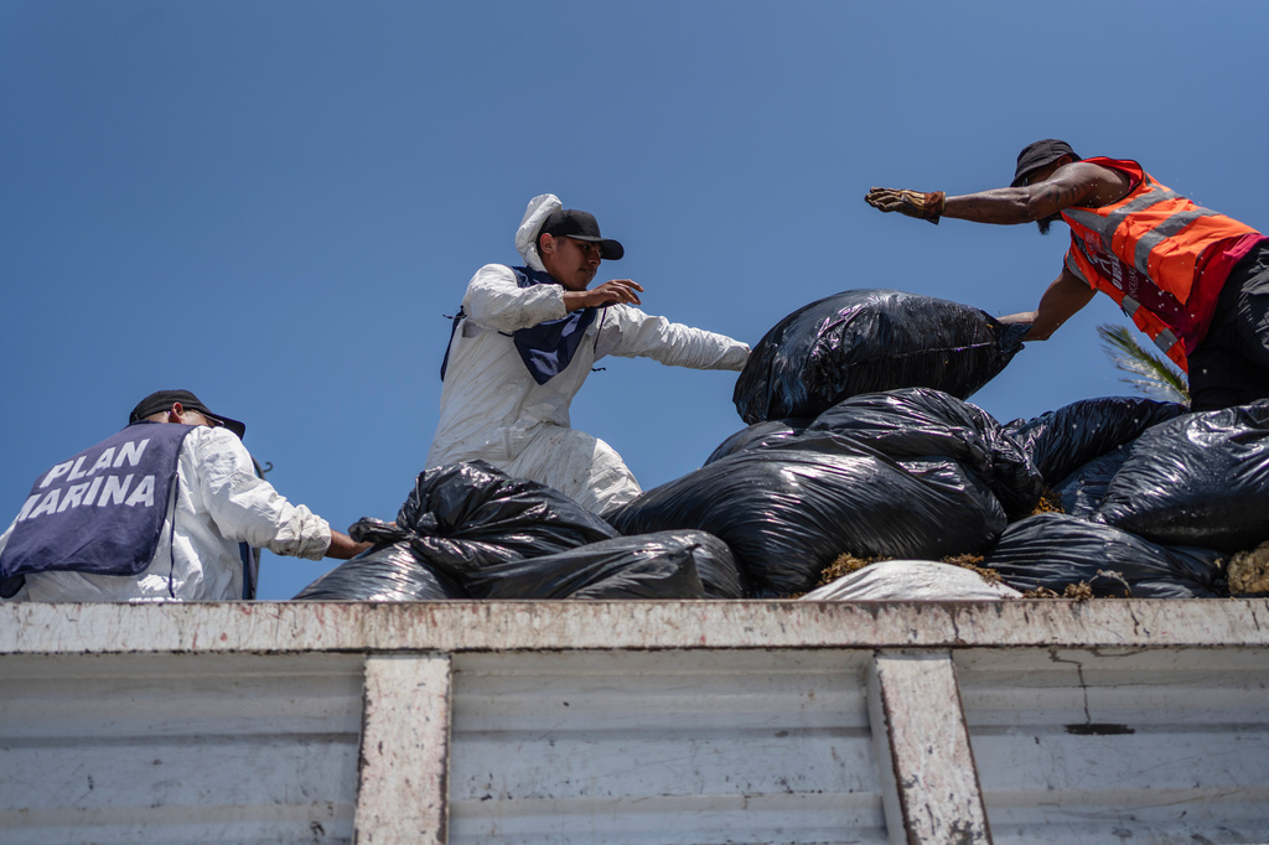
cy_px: 422
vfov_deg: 37.8
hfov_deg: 54.4
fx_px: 1233
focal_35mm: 35
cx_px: 634
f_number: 2
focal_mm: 35
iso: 100
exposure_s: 1/8000
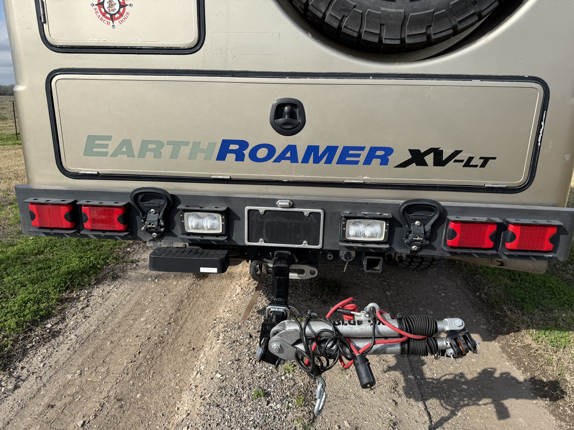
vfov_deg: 56.8
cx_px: 287
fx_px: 398
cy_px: 215
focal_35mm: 24
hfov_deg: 71.6
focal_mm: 6.76
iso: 80
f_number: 1.78
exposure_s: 1/4975
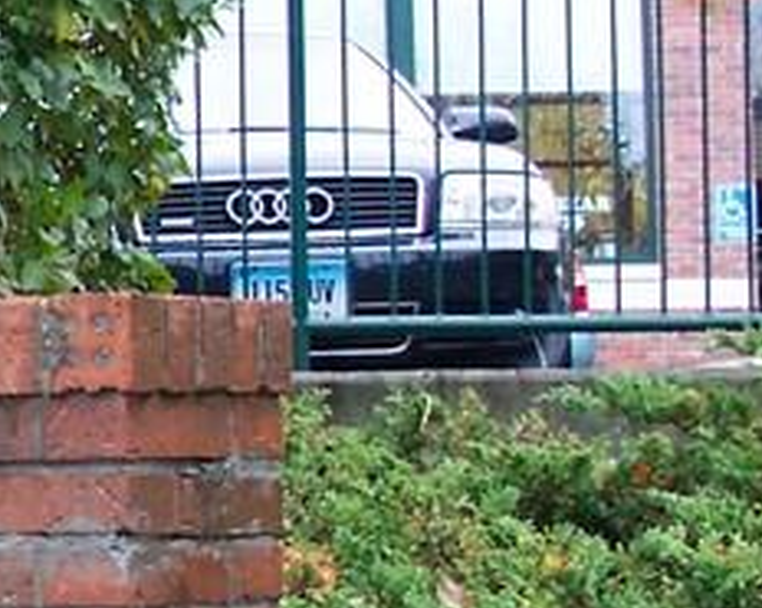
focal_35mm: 154
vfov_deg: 10.0
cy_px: 339
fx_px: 3469
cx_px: -801
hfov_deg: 11.3
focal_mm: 7.5
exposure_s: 1/125
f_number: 2.8
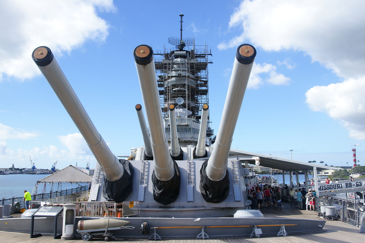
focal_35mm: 35
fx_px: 355
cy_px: 122
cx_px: 182
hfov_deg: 54.4
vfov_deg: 37.9
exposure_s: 1/200
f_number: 8
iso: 100
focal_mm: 35
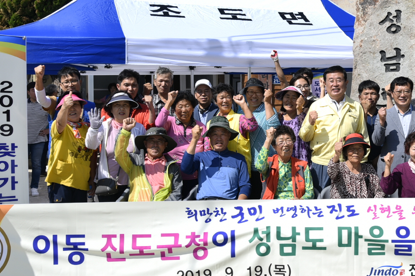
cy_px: 96
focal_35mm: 64
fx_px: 738
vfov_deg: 21.2
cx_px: 336
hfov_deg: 30.6
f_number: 7.1
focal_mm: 31
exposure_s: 1/125
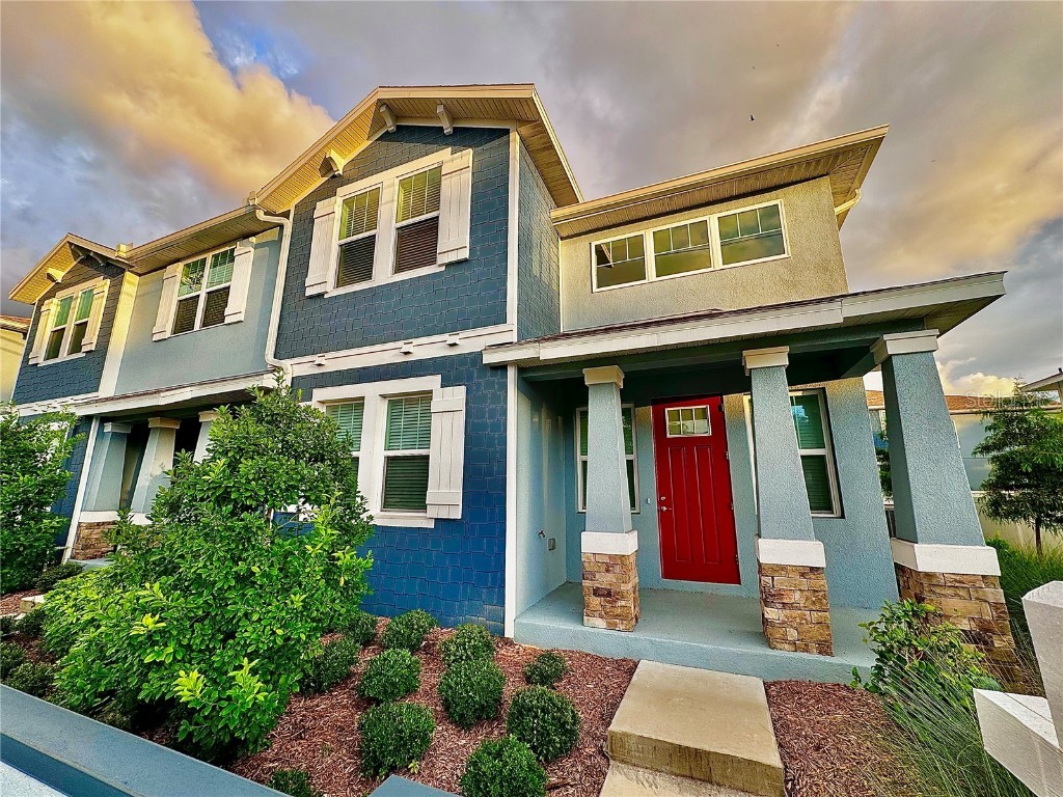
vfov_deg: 85.7
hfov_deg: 102.1
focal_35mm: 14
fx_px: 430
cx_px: 532
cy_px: 398
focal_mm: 2.22
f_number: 2.2
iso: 40
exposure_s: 1/237
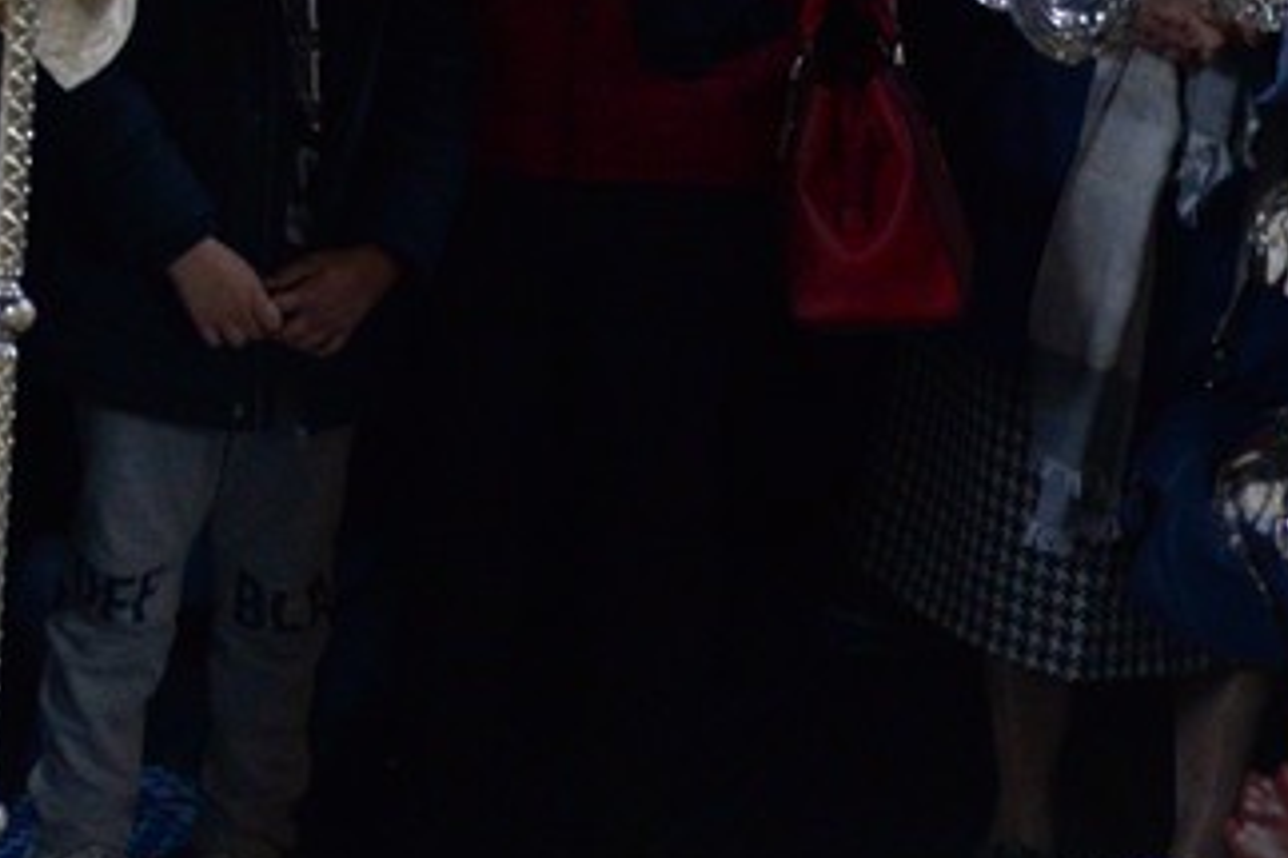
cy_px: -463
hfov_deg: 14.3
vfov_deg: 10.2
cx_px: -903
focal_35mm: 129
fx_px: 4613
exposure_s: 1/100
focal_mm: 29
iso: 3200
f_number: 2.8
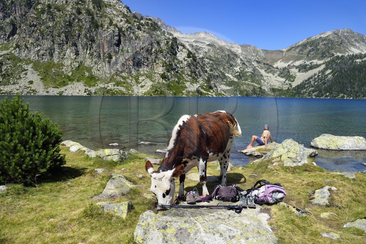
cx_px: 183
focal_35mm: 24
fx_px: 244
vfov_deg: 53.1
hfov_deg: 73.8
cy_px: 122
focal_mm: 24
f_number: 9
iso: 200
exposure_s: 1/400
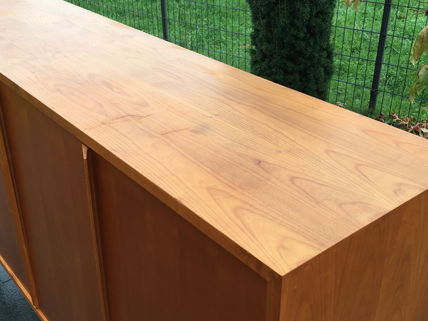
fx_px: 532
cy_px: 147
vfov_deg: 33.6
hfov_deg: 43.8
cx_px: 193
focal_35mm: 43
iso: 25
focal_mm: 4.15
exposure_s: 1/124
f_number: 2.2
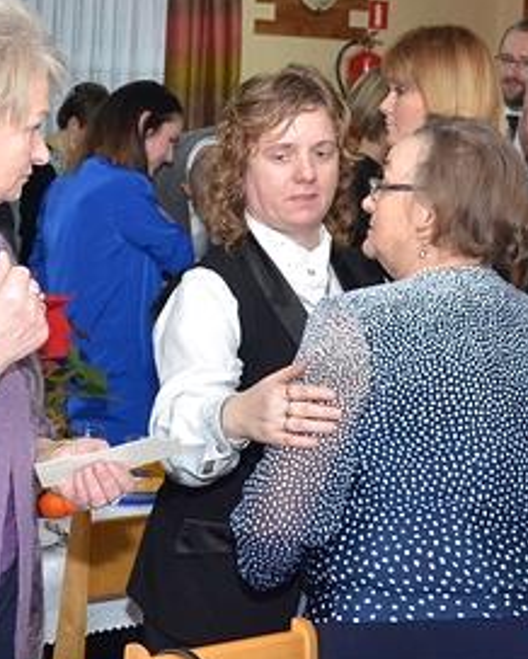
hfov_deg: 14.0
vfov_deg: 18.5
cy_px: 366
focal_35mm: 103
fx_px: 2017
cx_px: -262
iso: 800
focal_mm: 25
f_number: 4
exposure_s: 1/125
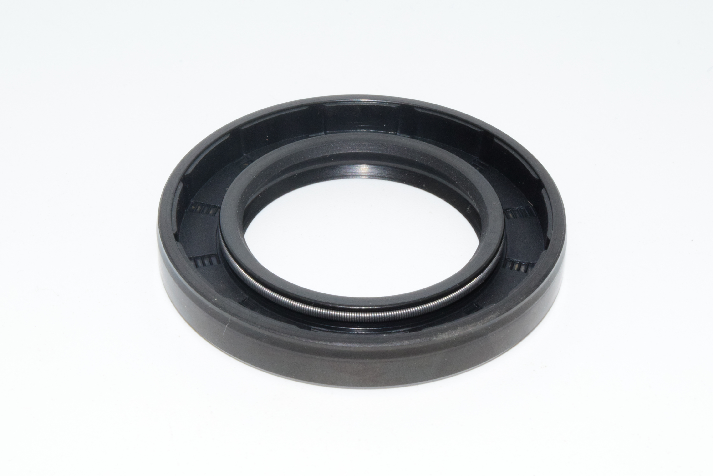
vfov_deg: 16.6
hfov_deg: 24.6
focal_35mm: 82
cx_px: 356
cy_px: 238
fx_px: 1635
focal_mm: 55
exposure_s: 1/60
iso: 1600
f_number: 36
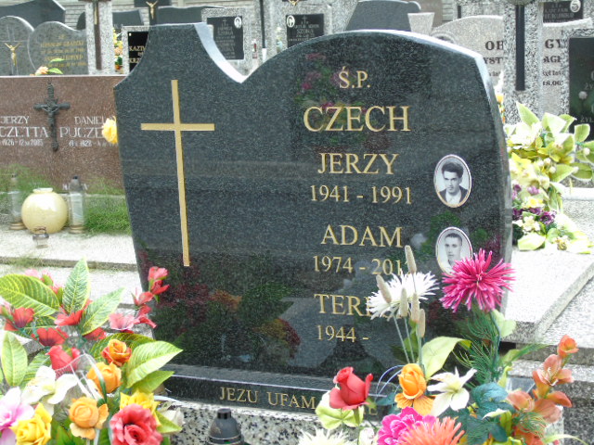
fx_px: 1218
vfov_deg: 20.7
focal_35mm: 71
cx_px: 297
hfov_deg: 27.4
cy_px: 222
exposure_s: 1/40
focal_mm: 13
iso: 80
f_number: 4.7
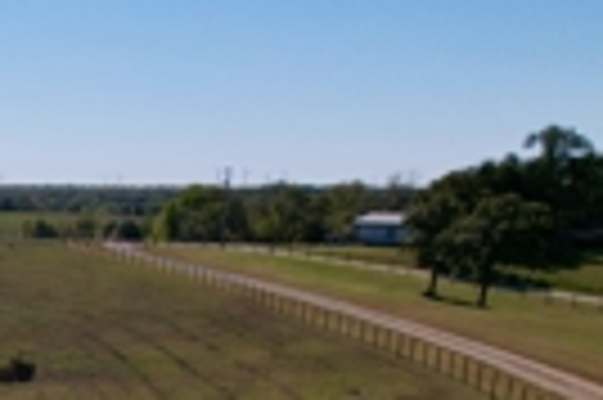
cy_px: 517
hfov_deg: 22.1
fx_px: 1238
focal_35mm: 74
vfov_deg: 17.3
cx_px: -328
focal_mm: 8.38
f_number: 2.8
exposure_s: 1/120
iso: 100
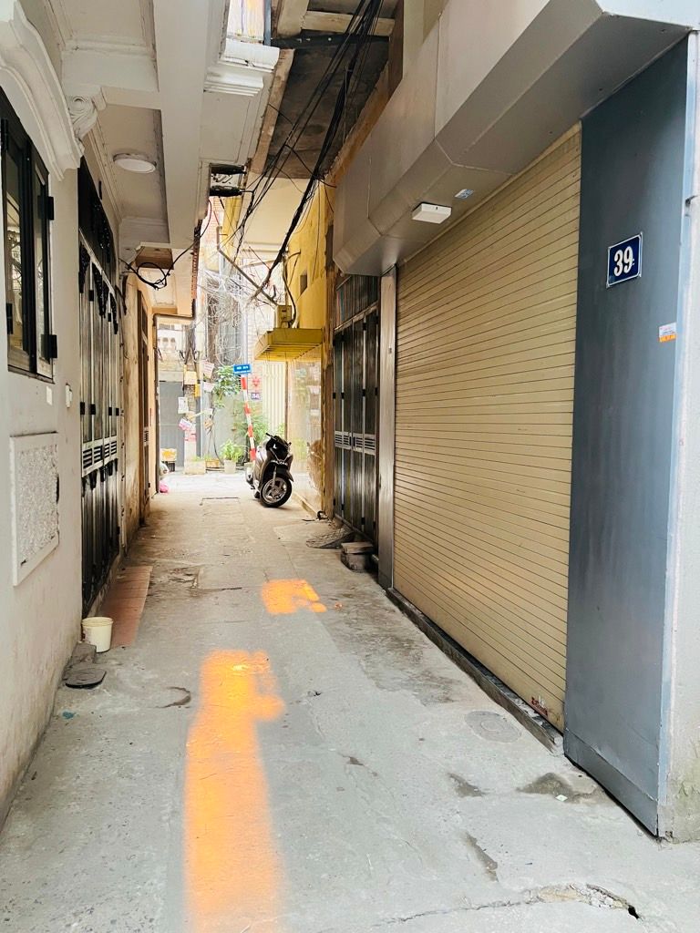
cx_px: 350
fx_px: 701
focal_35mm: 26
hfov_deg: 53.1
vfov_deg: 67.3
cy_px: 466
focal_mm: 5.7
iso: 200
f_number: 1.5
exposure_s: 1/60
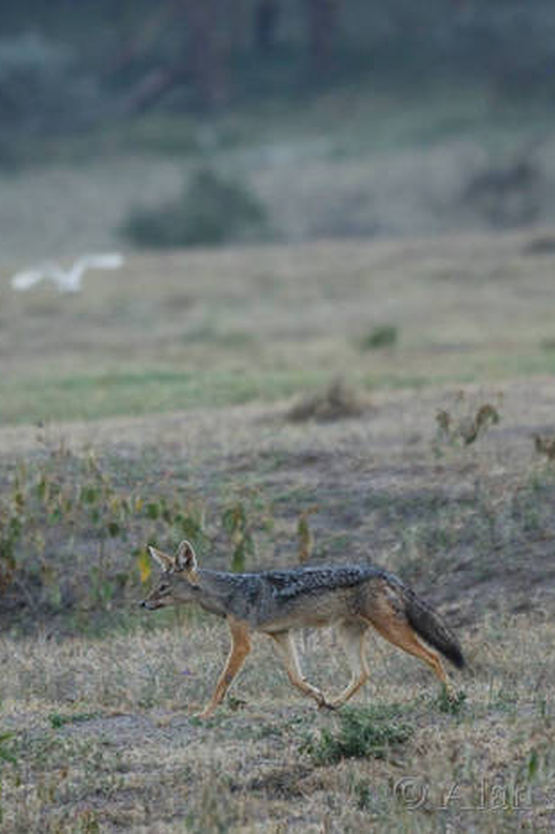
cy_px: 417
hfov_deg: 1.5
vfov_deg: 2.3
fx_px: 20911
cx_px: 184
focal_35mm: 903
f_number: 5.6
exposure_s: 1/400
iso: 900
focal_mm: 400
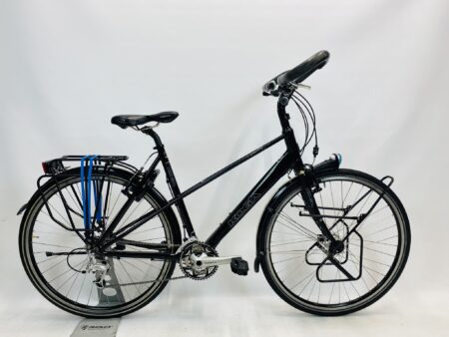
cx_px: 224
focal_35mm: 26
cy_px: 168
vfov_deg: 53.1
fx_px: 337
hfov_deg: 67.3
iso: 40
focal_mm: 4.25
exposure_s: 1/100
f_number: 1.8
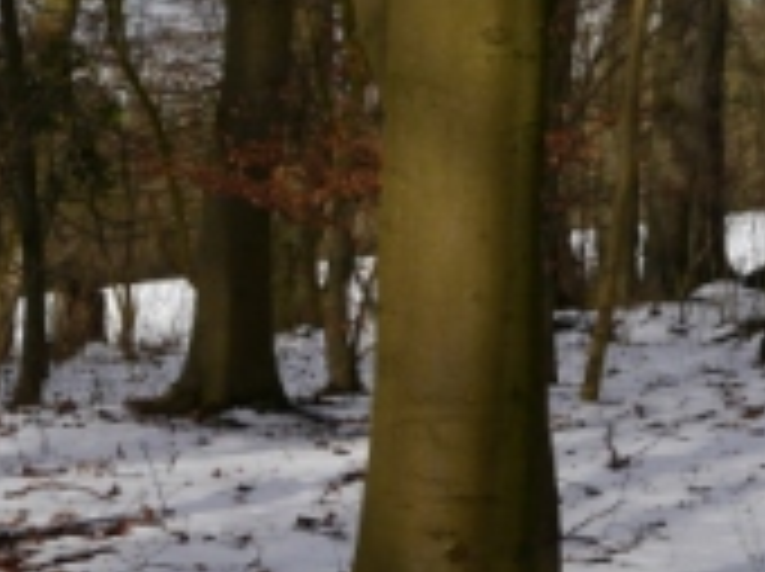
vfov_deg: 8.5
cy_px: 464
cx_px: -99
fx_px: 3818
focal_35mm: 173
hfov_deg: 11.3
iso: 160
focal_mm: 34
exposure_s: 1/320
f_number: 9
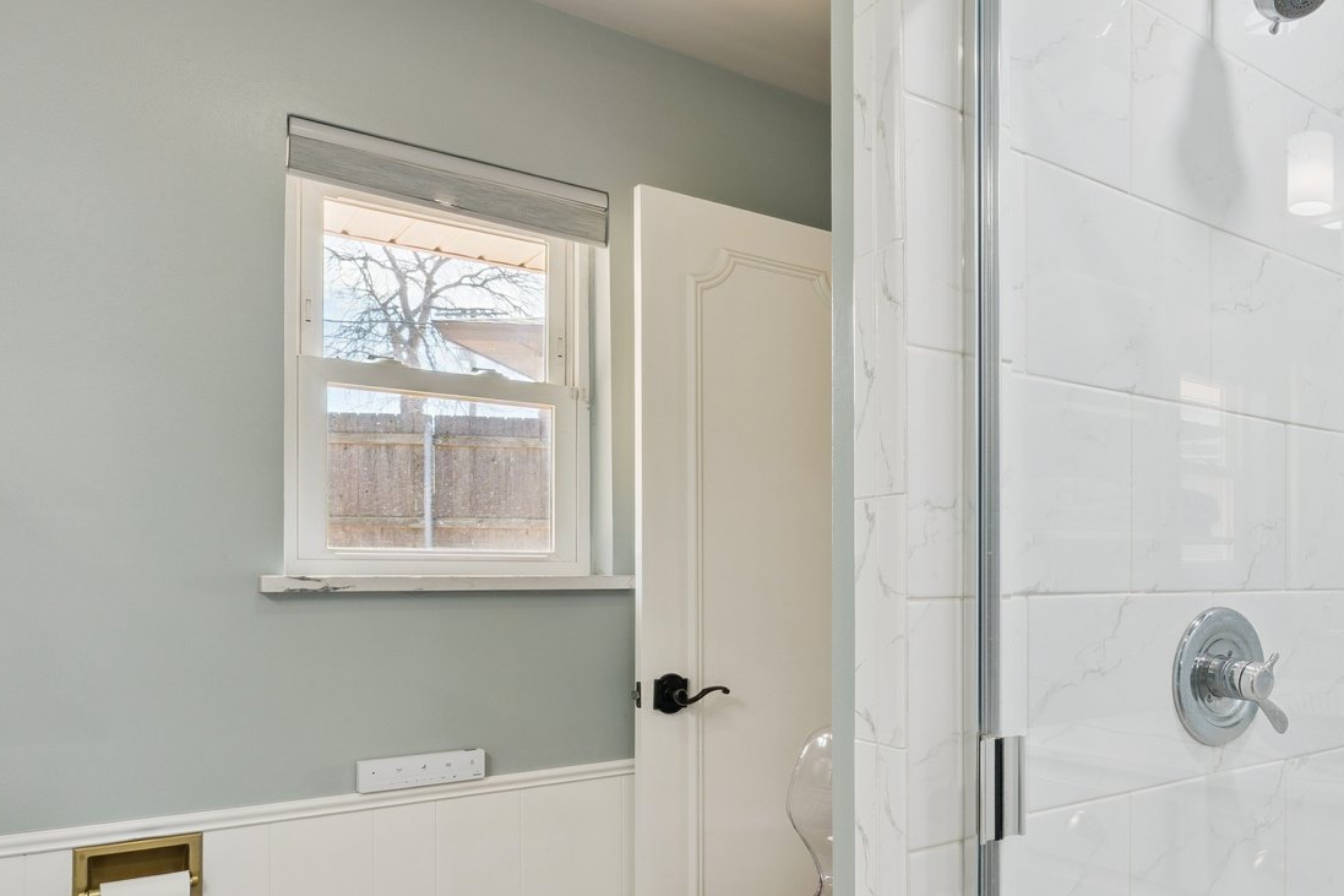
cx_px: 1185
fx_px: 1052
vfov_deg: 45.5
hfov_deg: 57.0
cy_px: 583
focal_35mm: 28
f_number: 10
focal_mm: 15.1
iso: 200
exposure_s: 1/40
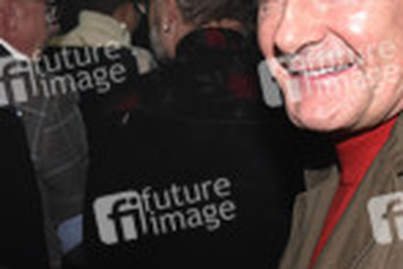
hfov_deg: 21.9
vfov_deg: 14.9
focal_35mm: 92
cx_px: 92
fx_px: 1030
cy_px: 143
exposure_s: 1/60
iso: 3200
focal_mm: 30
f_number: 6.3
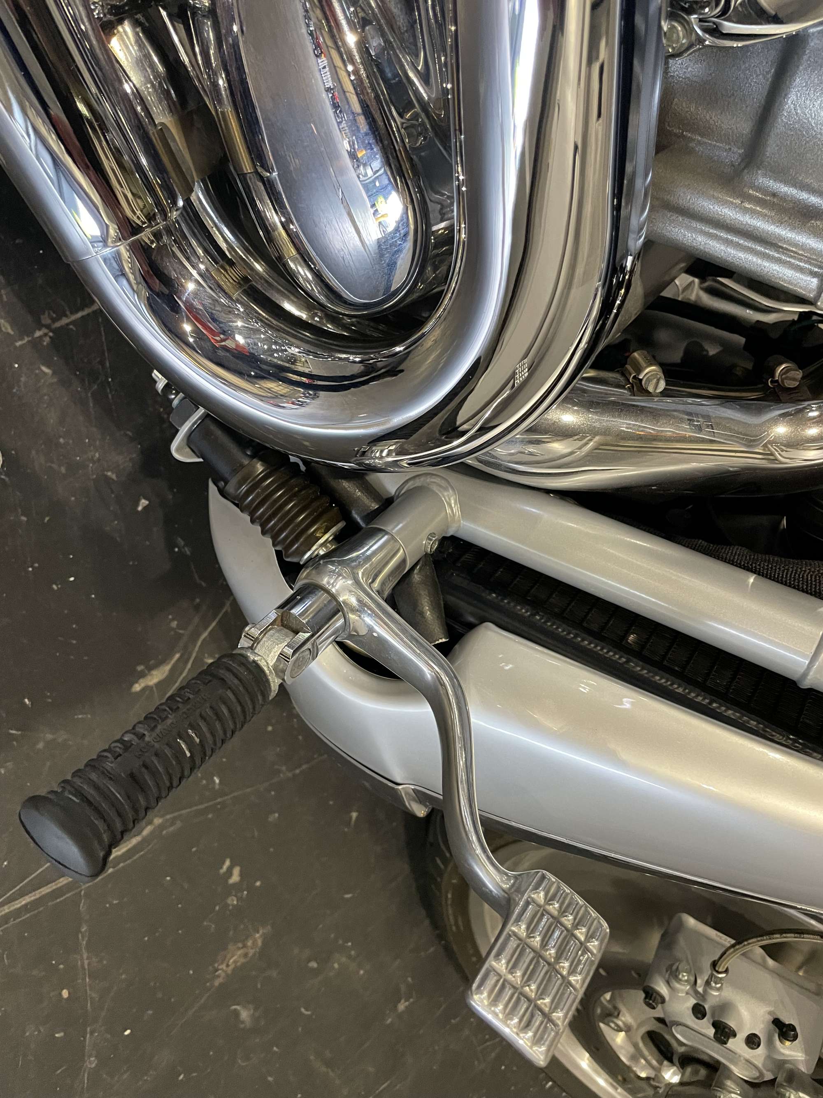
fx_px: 824
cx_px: 412
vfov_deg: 67.3
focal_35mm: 26
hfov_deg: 53.1
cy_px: 549
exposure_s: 1/50
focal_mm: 4.2
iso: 400
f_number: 1.6
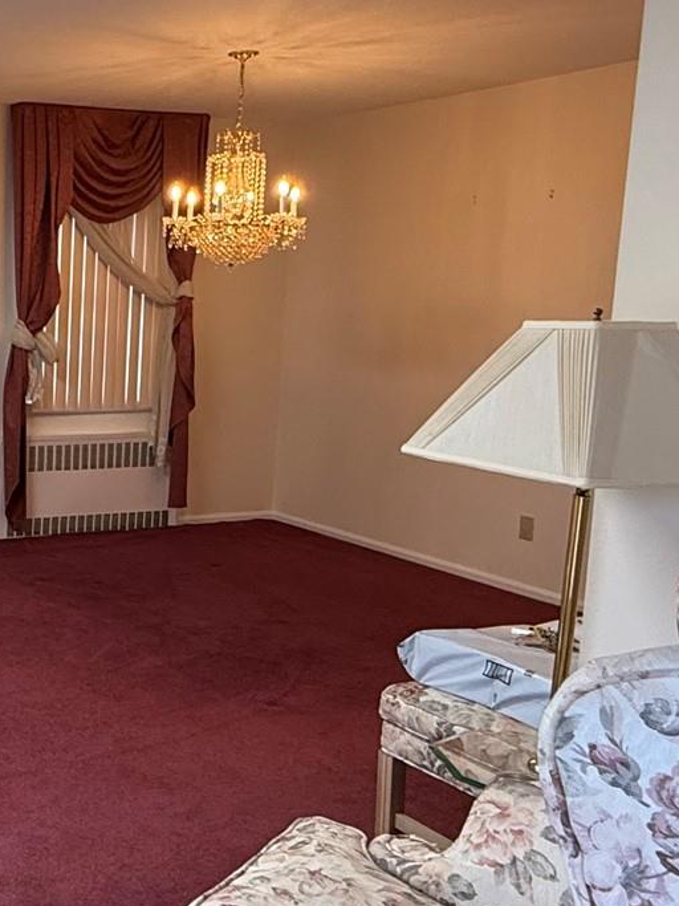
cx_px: -167
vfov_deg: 44.8
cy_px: 424
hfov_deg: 29.0
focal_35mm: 42
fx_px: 1099
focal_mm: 2.22
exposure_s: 1/60
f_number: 2.2
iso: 200
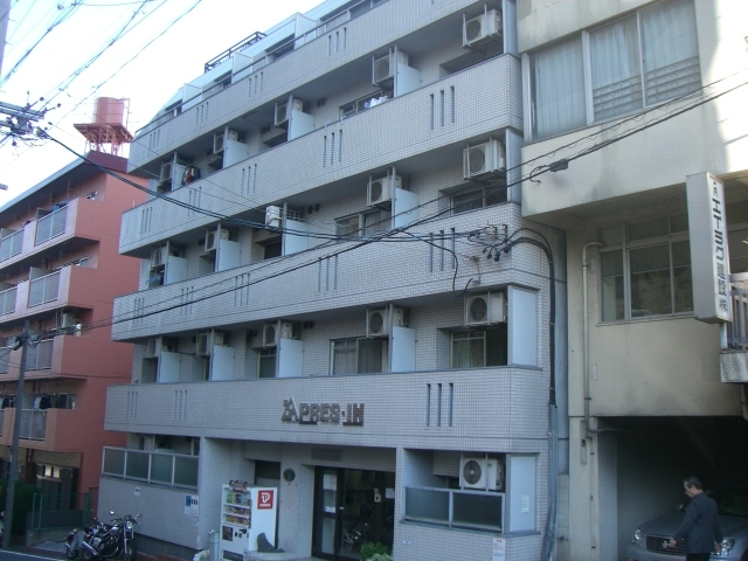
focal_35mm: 38
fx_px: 821
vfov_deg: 37.7
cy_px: 280
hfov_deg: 49.0
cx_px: 374
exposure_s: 1/125
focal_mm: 6.2
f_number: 2.7
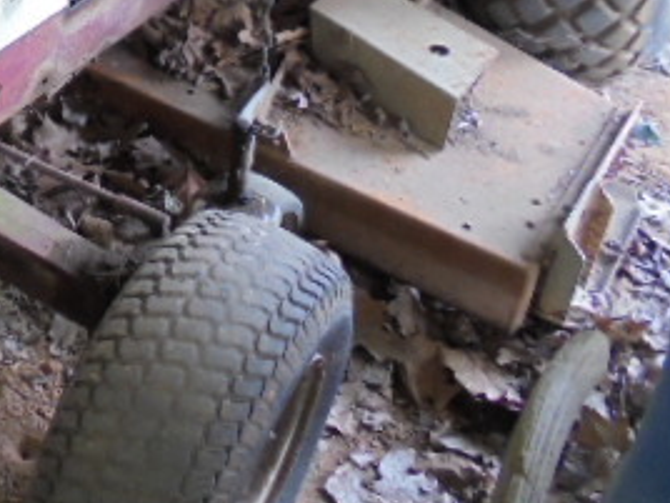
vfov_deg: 22.0
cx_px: -98
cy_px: -90
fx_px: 1200
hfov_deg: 28.0
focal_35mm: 62
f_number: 3.5
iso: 200
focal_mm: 4.6
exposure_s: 1/30
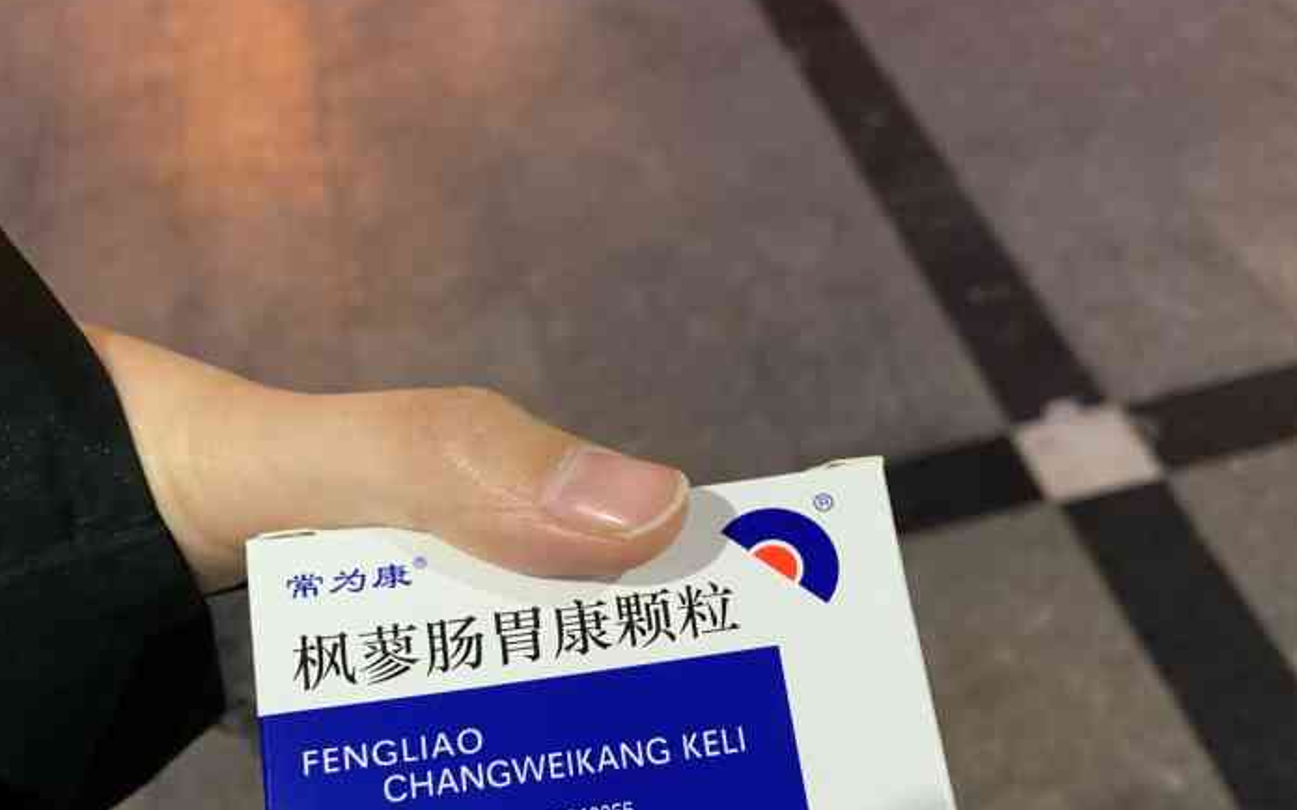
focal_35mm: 37
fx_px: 1308
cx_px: 648
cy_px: 669
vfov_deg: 33.2
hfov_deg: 52.8
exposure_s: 1/25
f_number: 1.8
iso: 400
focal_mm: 4.25
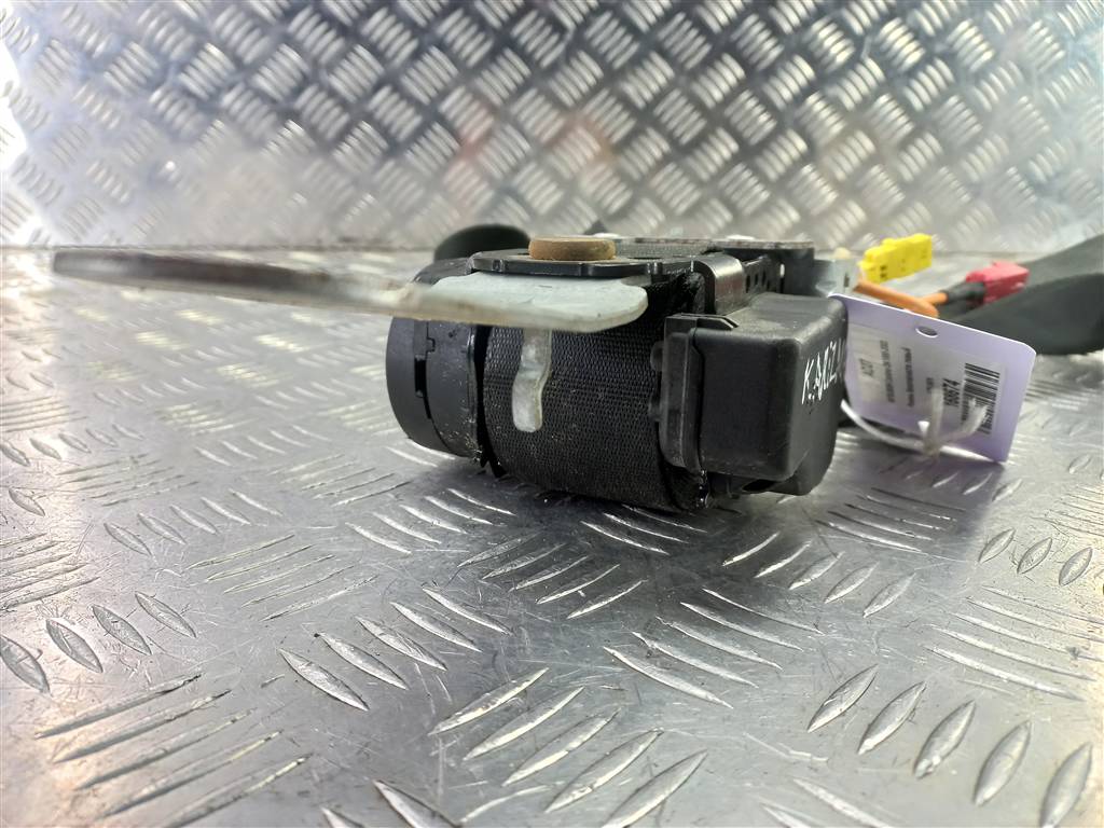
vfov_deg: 54.9
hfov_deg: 69.4
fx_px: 797
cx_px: 552
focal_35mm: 25
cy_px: 414
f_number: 1.8
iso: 125
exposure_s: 1/50
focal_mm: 4.6
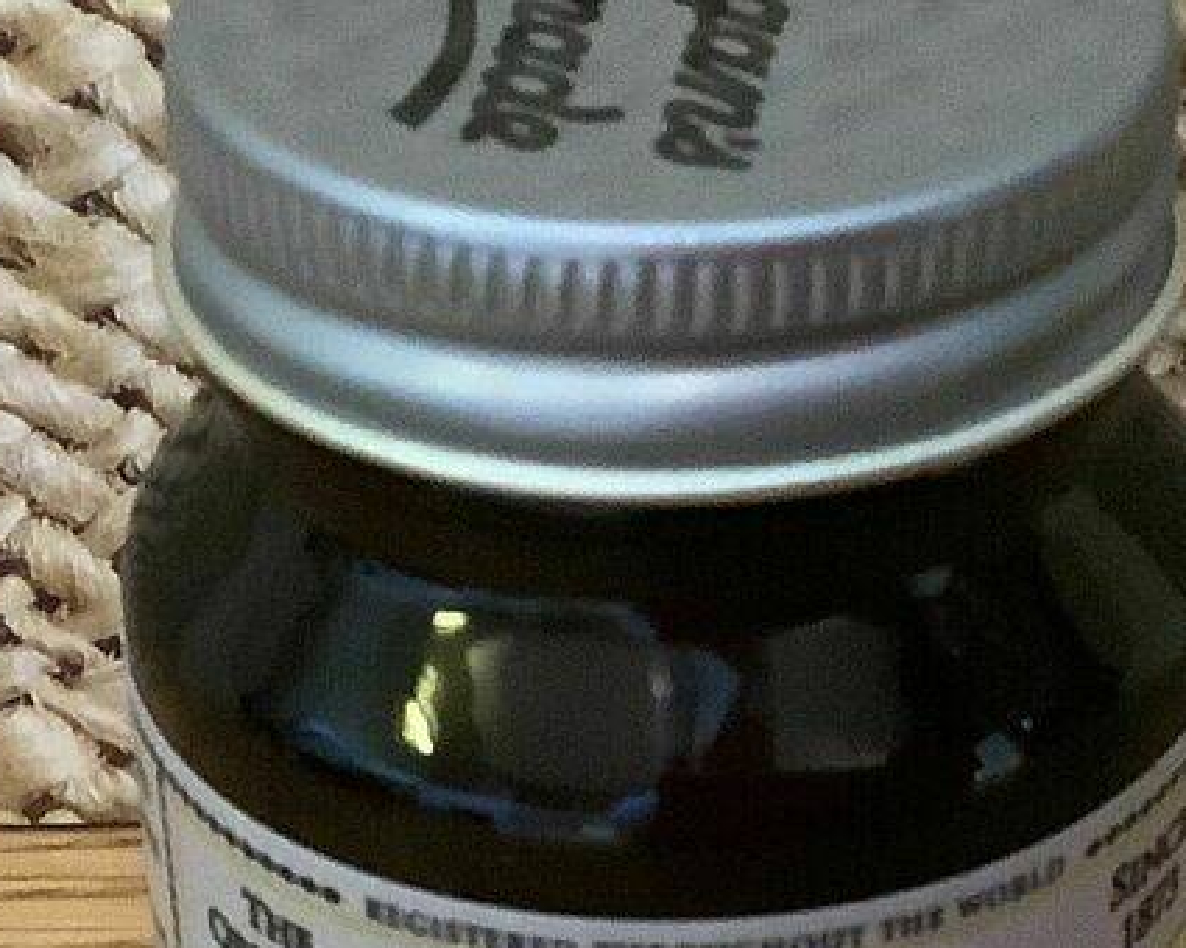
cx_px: 673
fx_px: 4002
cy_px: 689
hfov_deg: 16.9
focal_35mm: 114
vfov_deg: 13.5
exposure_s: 1/25
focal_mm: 3.3
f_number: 2.4
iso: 500
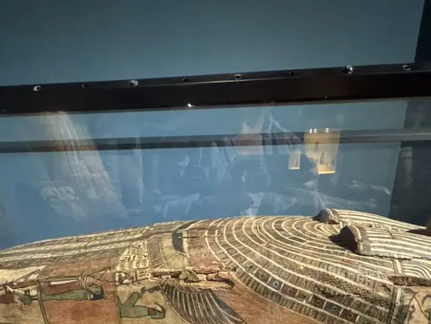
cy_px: 284
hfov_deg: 67.2
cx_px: 207
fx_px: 324
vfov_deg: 48.3
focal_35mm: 26
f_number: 2.2
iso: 1250
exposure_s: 1/50
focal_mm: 2.22
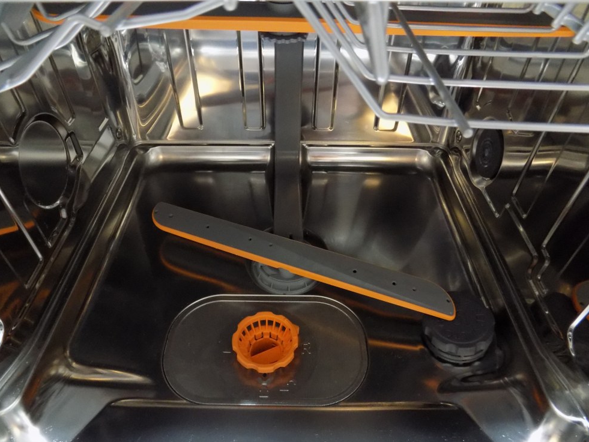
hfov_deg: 71.6
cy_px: 225
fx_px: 408
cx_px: 286
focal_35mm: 24
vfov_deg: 56.8
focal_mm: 4
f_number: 3.1
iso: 400
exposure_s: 1/8
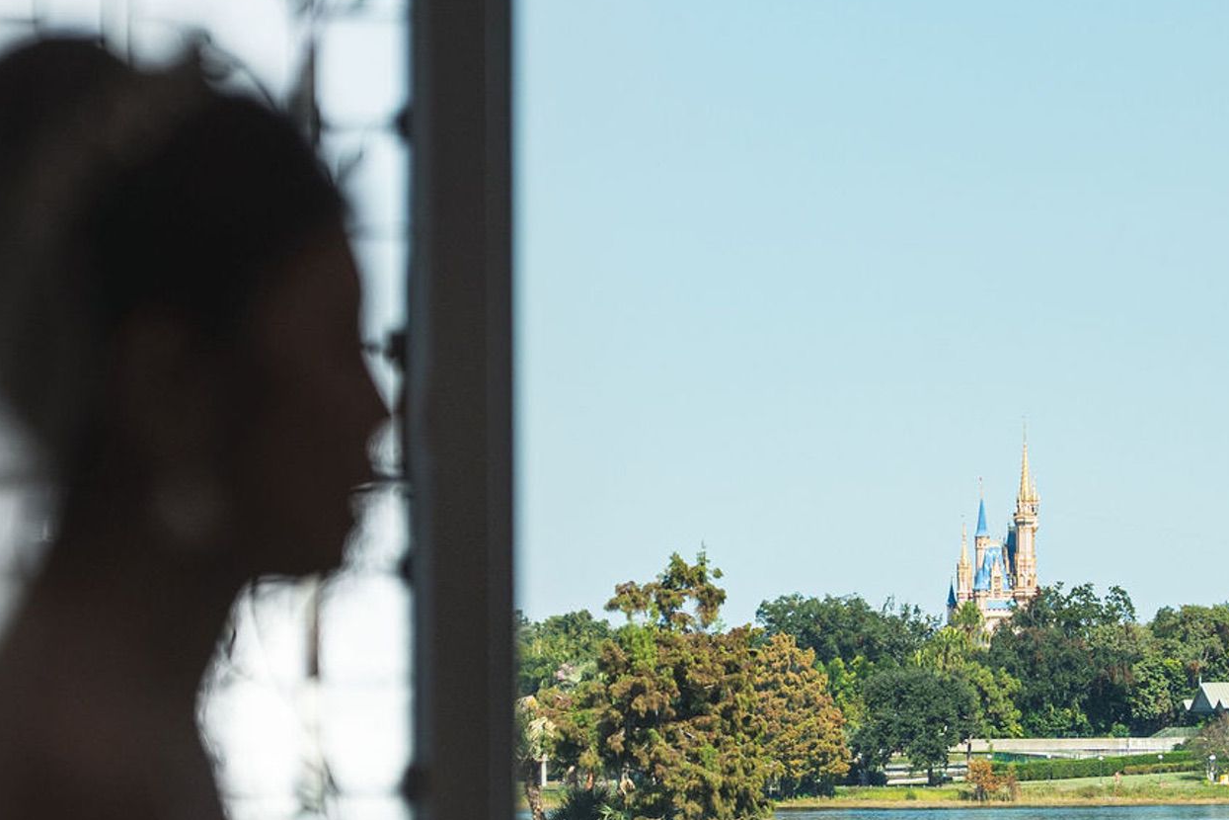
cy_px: 769
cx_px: 891
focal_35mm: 253
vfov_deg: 5.4
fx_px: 8636
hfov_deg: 8.1
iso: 200
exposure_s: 1/2500
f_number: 2
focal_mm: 70
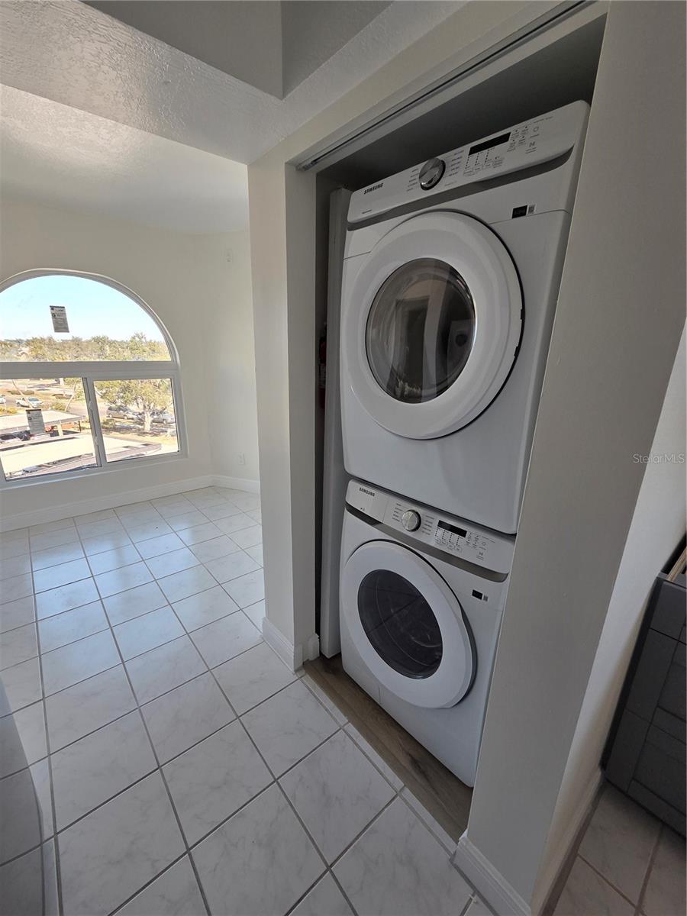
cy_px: 458
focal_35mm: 13
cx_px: 344
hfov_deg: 89.9
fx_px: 344
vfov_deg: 106.2
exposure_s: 1/126
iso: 50
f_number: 2.2
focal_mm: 2.2
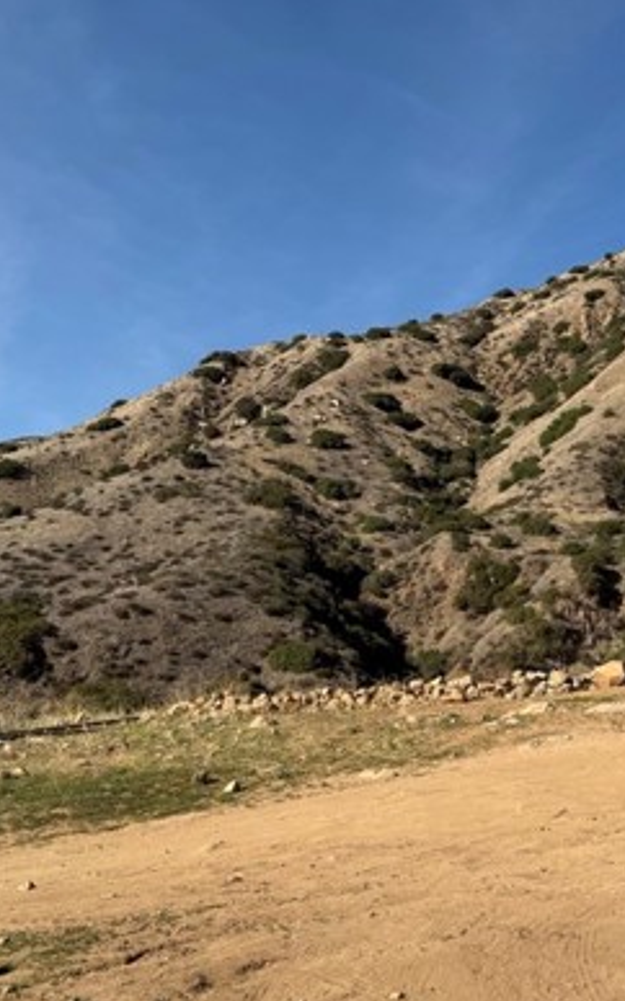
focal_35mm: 42
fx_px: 1146
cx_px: 511
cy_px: 570
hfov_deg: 29.7
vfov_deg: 47.1
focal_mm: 6.76
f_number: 1.78
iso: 80
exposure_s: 1/4975
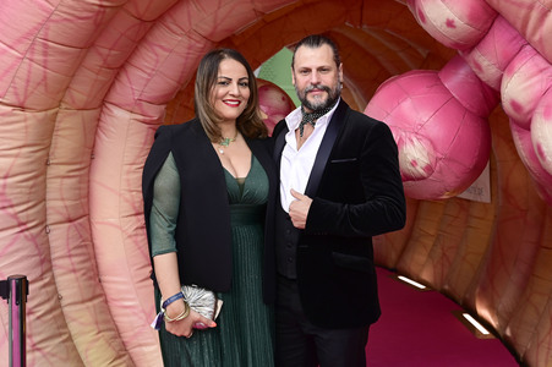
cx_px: 276
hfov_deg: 47.4
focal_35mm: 41
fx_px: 628
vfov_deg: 32.6
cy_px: 184
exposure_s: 1/200
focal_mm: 41
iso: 320
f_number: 5.6
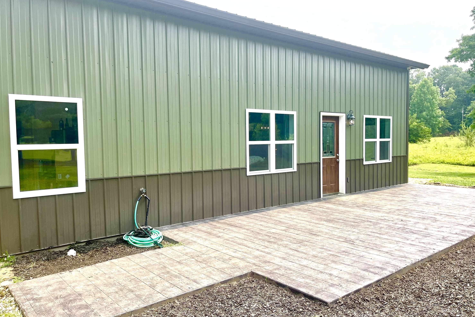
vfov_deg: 46.4
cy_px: 156
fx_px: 369
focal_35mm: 28
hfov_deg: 65.5
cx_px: 241
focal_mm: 5.1
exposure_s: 1/2083
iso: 32
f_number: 1.6
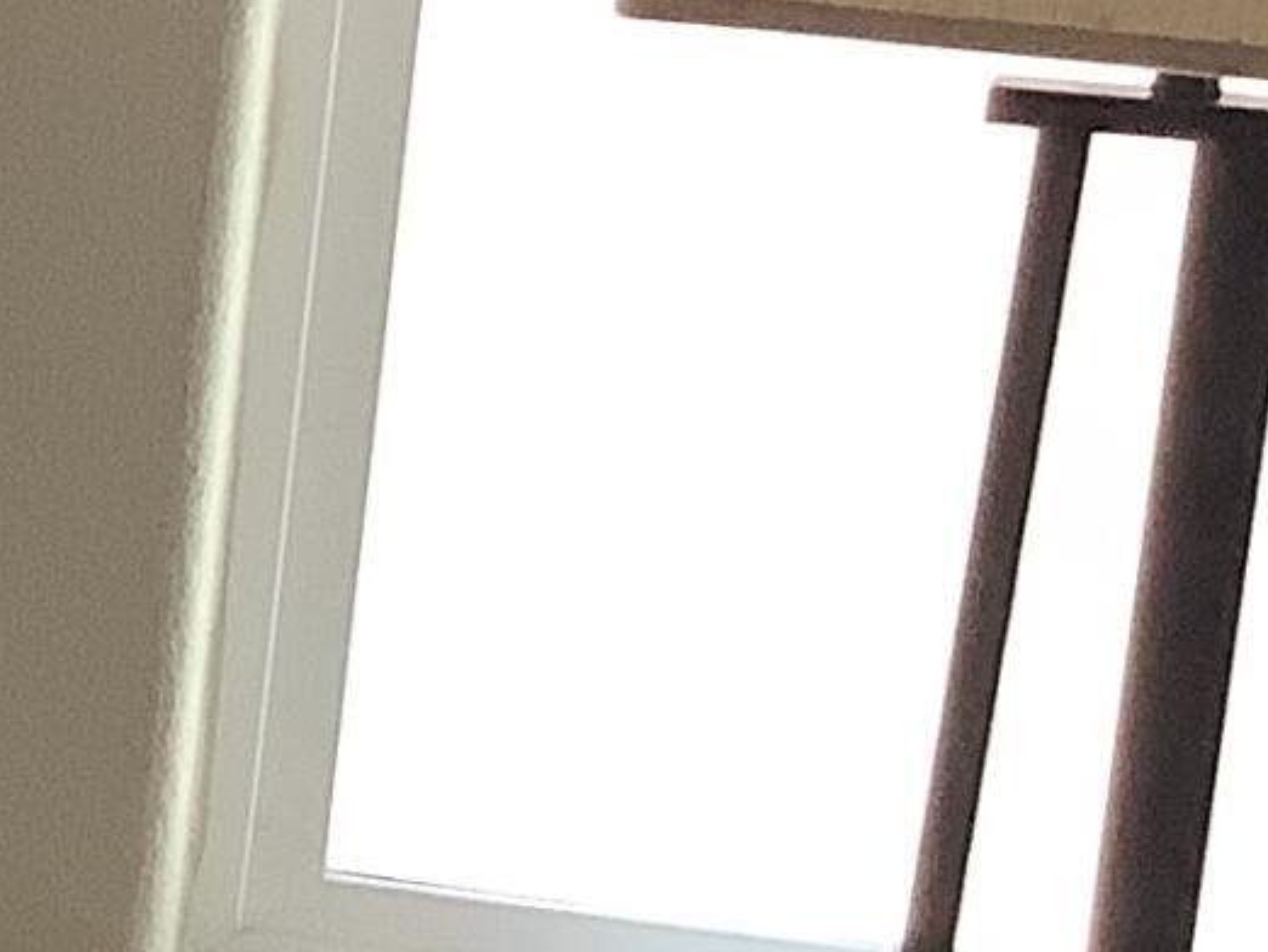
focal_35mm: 178
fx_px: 6523
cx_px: -2176
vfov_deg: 8.3
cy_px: 770
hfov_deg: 9.4
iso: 100
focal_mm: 3.3
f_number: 2.4
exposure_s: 1/50
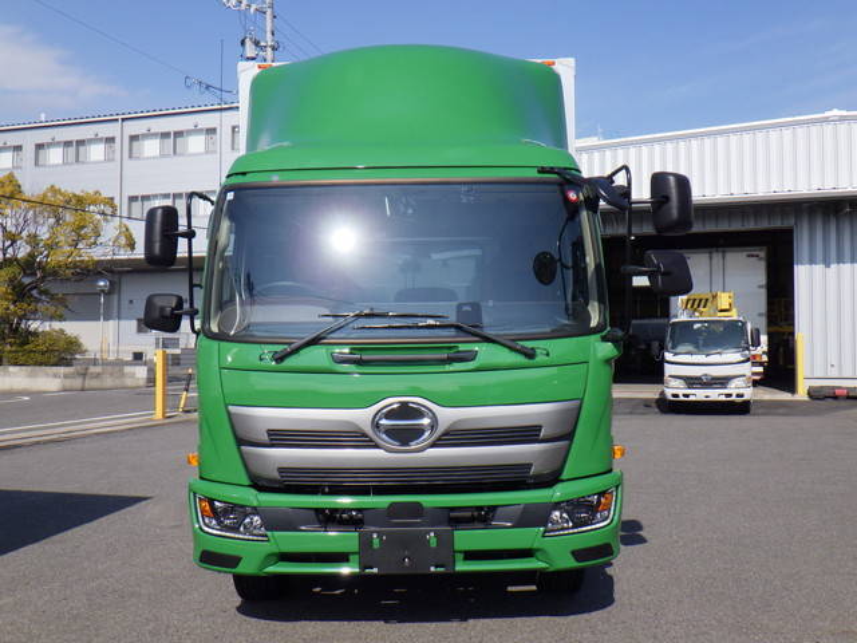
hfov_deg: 54.0
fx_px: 842
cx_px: 428
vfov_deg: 41.8
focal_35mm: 34
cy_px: 322
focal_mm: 6.1
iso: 250
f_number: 4.6
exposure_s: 1/2000
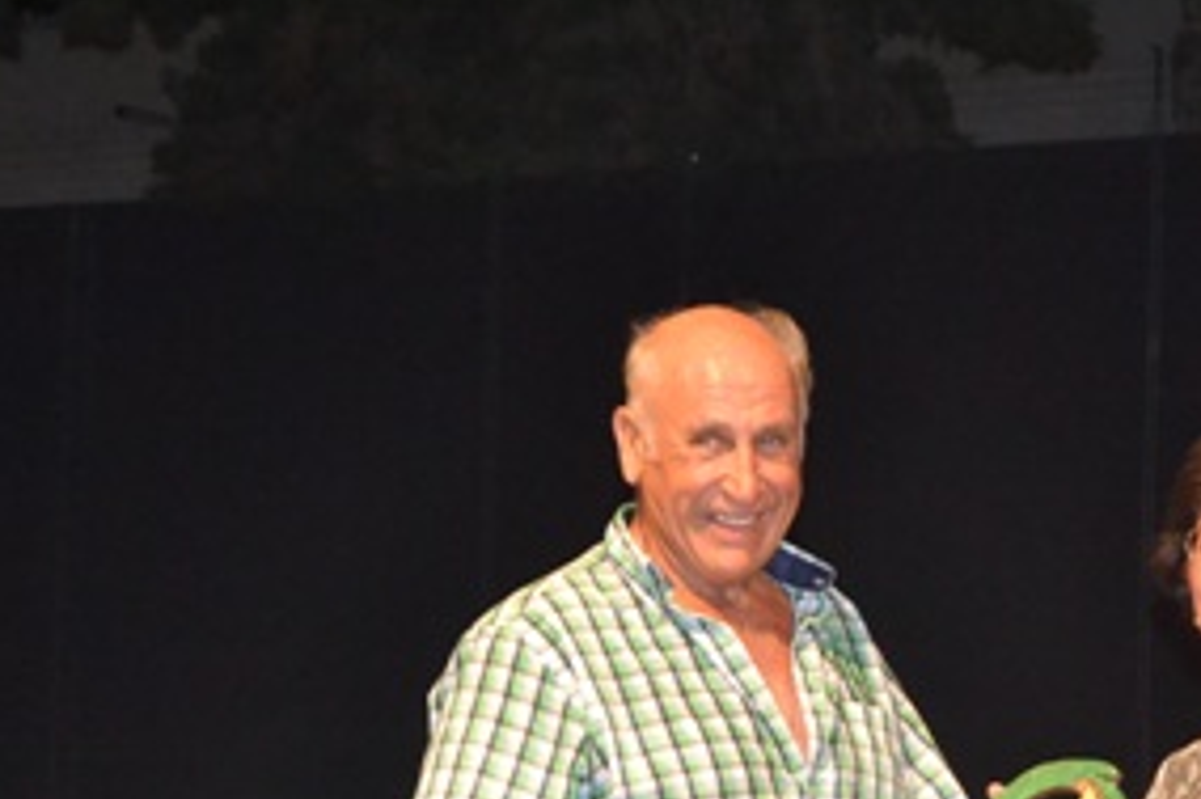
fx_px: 6206
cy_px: 869
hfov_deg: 11.0
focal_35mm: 186
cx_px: 867
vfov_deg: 7.3
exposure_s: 1/60
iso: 3200
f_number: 5.6
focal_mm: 55
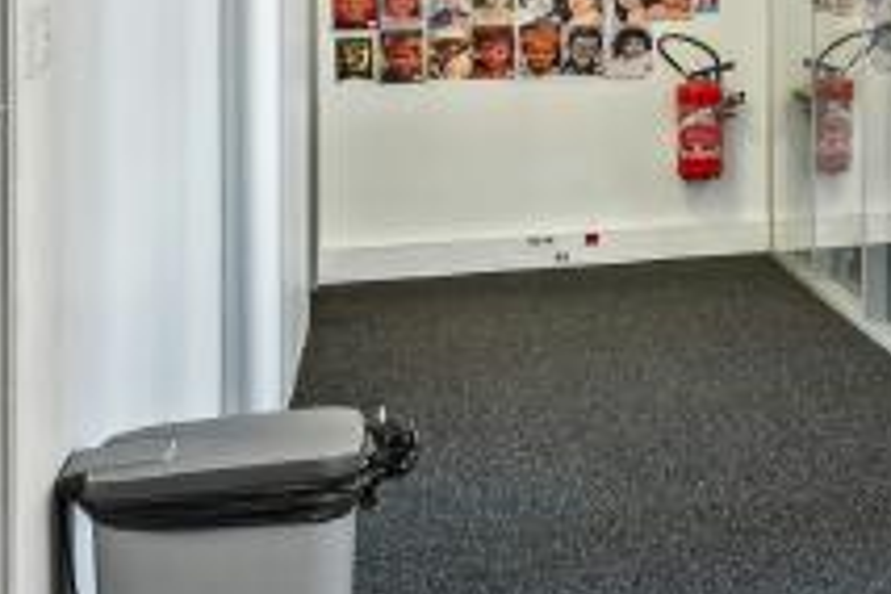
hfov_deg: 16.4
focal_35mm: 84
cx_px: 1924
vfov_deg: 15.8
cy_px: -48
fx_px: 2079
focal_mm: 14
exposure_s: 1/2
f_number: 11
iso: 100
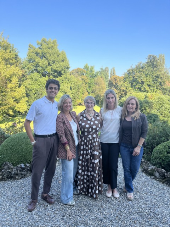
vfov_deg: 67.3
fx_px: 170
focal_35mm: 26
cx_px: 85
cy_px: 114
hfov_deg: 53.1
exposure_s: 1/878
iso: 50
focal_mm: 5.1
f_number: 1.6
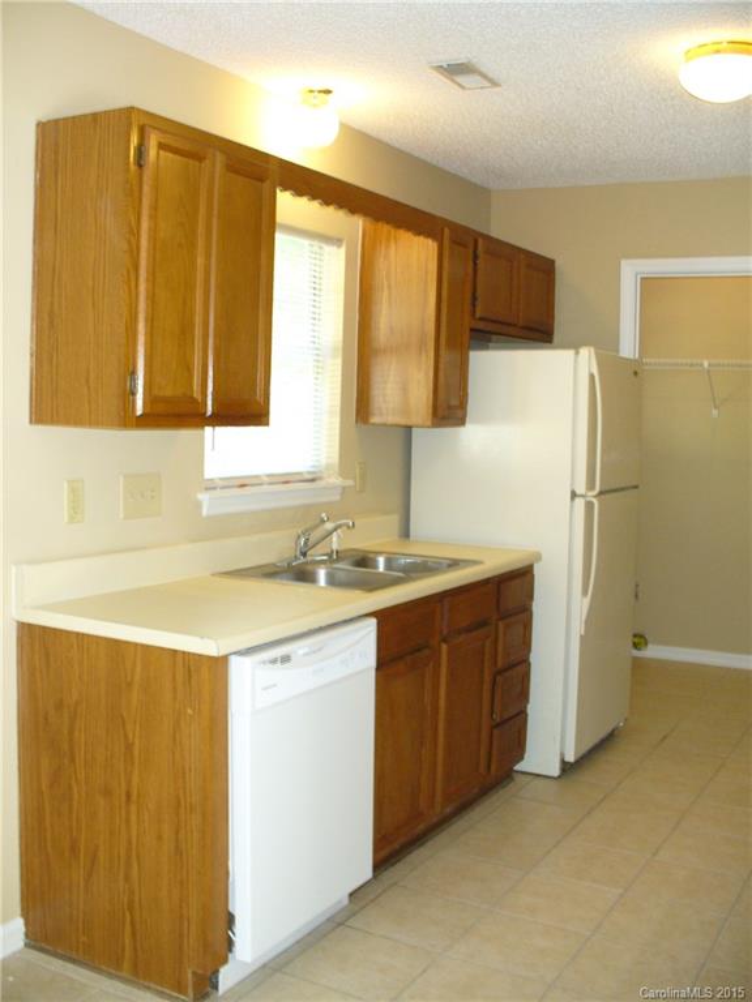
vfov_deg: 50.1
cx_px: 376
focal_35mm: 37
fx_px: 1072
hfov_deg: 38.7
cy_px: 501
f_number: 2.8
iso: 160
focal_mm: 6.1
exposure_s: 1/30
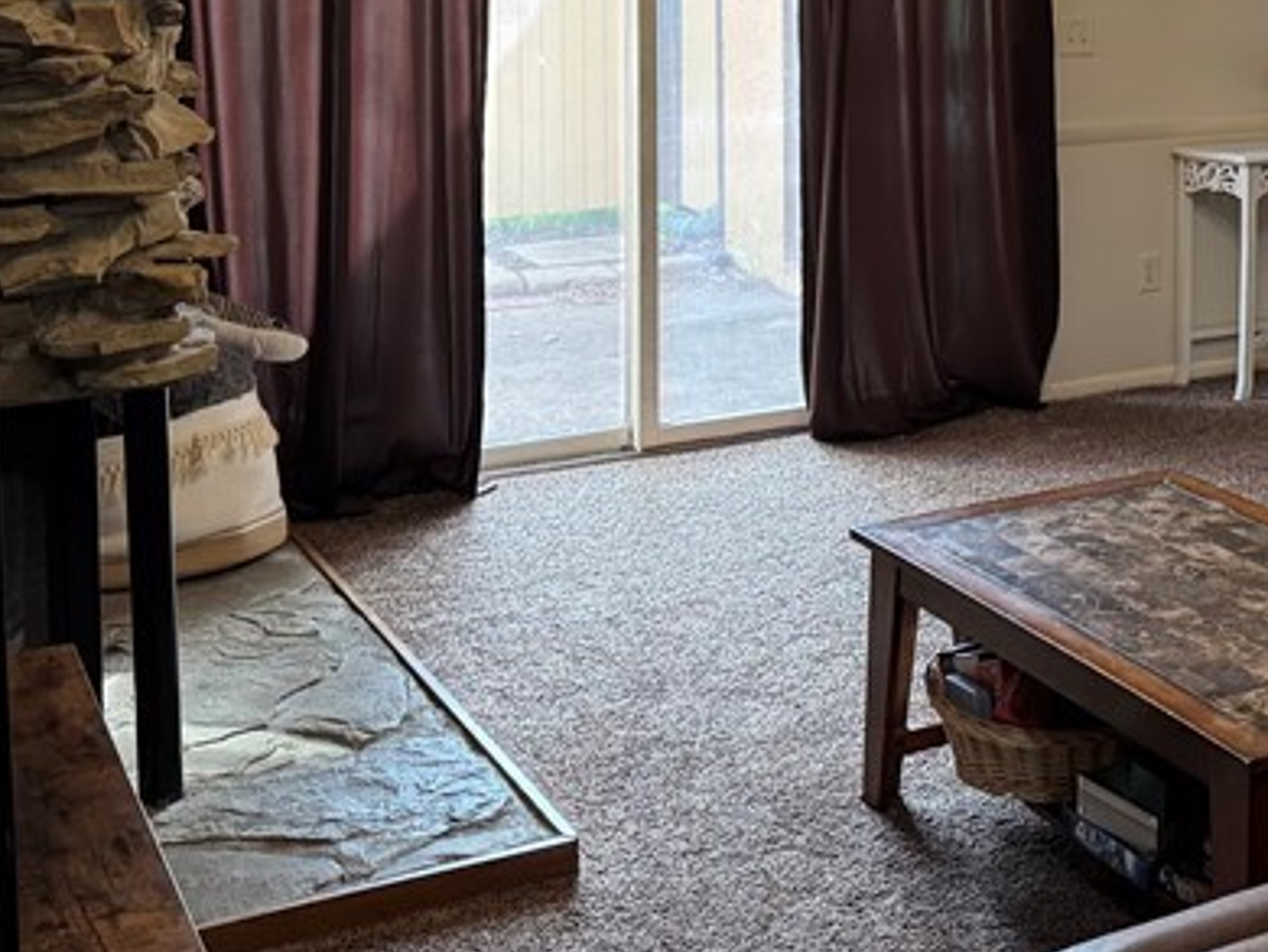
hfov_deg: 29.3
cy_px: -10
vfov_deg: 22.4
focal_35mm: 63
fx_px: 2309
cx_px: 1164
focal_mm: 6.76
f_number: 1.78
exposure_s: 1/60
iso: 250
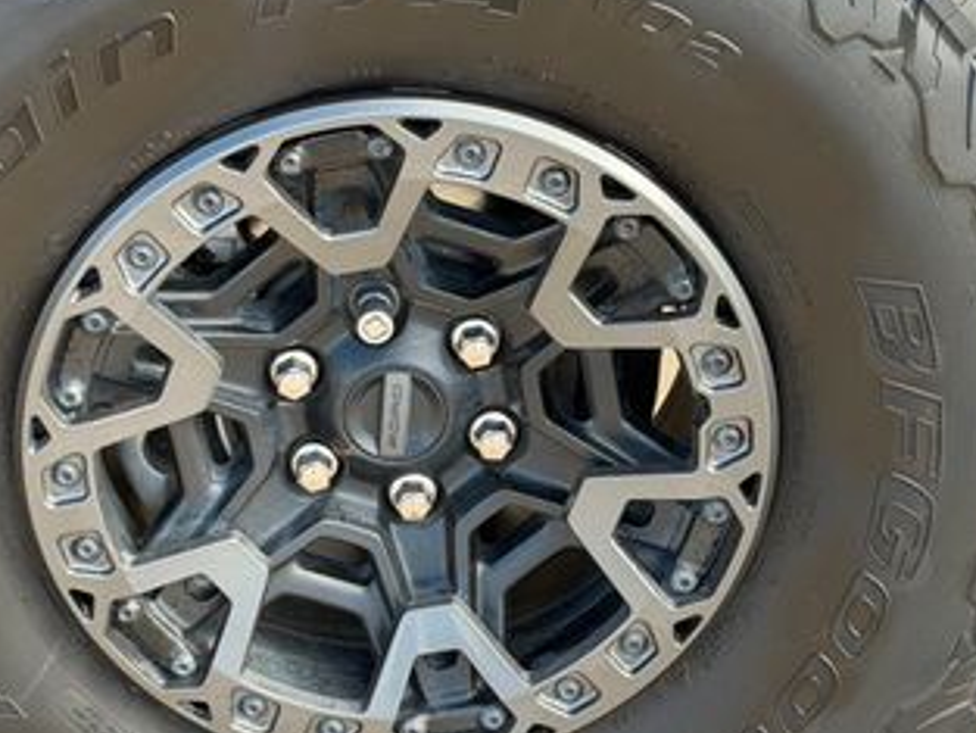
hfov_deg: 20.0
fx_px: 2764
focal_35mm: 98
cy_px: 405
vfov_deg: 15.1
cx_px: 368
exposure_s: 1/280
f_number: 1.78
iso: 64
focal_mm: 6.76
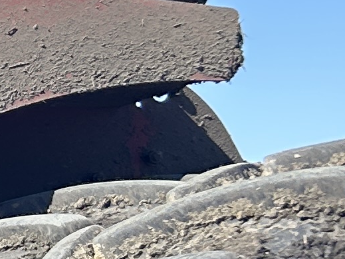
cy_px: 354
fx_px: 2013
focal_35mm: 202
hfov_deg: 7.7
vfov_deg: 7.3
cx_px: -891
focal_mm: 5.7
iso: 50
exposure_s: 1/1669
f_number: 1.5
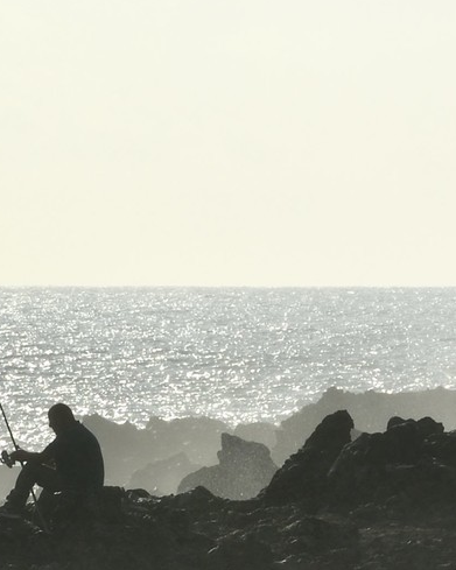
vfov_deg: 2.6
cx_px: -240
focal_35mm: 737
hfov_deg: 2.1
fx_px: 12437
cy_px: 1225
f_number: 20
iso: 200
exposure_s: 1/250
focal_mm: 160
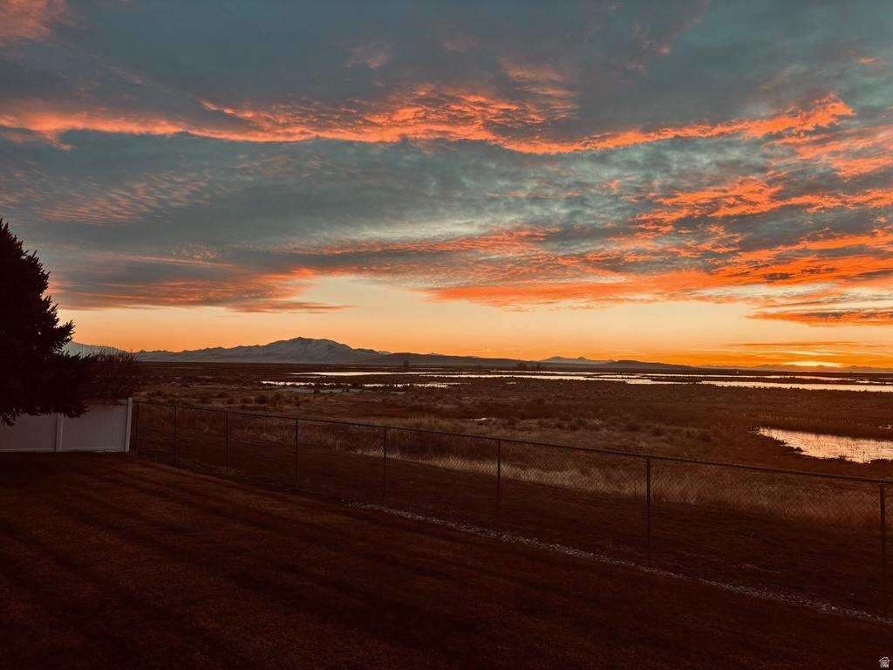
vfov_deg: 53.1
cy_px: 335
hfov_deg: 67.3
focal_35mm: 26
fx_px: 671
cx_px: 446
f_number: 1.6
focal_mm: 5.96
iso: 40
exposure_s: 1/193
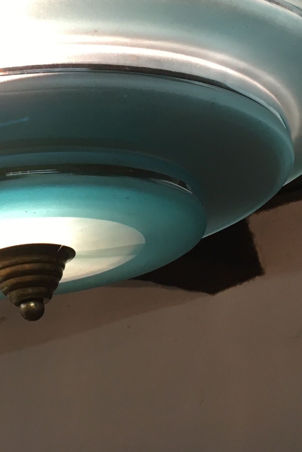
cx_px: -42
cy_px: 59
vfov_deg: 25.3
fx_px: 982
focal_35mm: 78
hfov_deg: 16.9
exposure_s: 1/33
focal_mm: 4.15
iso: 100
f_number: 2.2
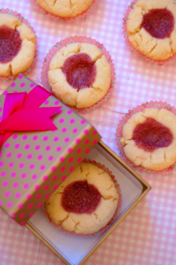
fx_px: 552
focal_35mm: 75
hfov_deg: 18.1
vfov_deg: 27.0
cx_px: 88
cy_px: 132
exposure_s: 1/40
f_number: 2
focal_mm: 50
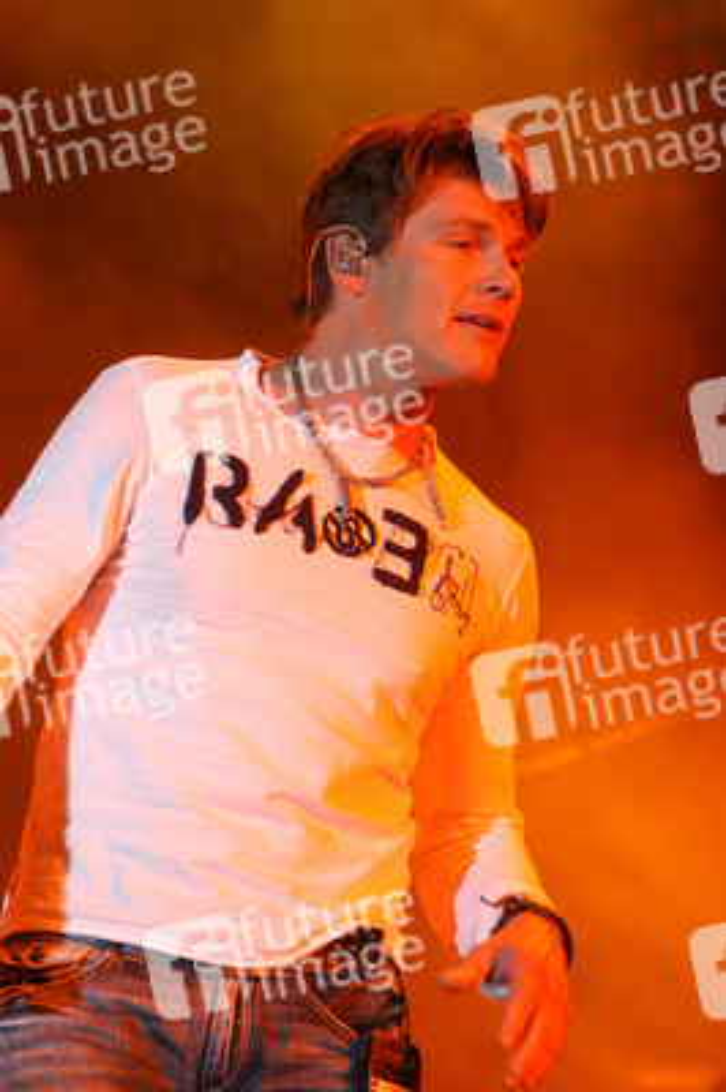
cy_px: 546
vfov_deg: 11.0
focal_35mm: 188
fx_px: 5681
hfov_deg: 7.3
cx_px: 363
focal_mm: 125
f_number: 4
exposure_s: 1/160
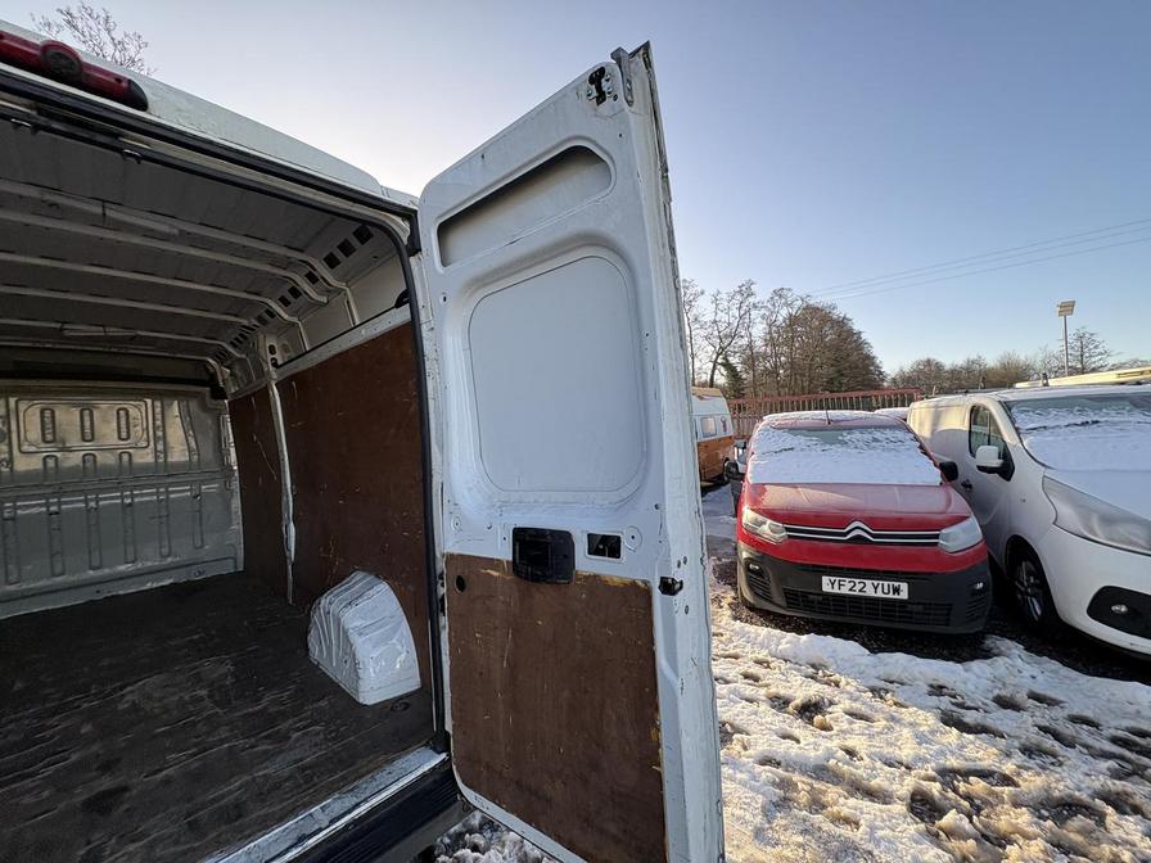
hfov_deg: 102.1
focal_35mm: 14
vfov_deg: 85.7
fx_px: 466
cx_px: 576
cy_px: 432
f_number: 2.2
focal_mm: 2.22
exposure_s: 1/394
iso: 40
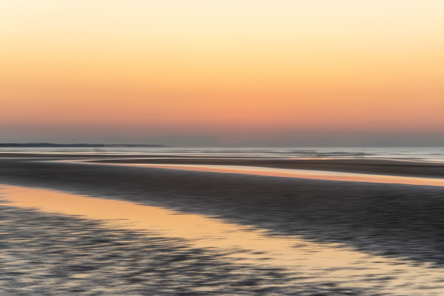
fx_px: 1073
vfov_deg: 15.7
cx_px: 222
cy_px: 148
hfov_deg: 23.4
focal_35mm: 87
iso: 400
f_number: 9
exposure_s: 1/60
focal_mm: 58
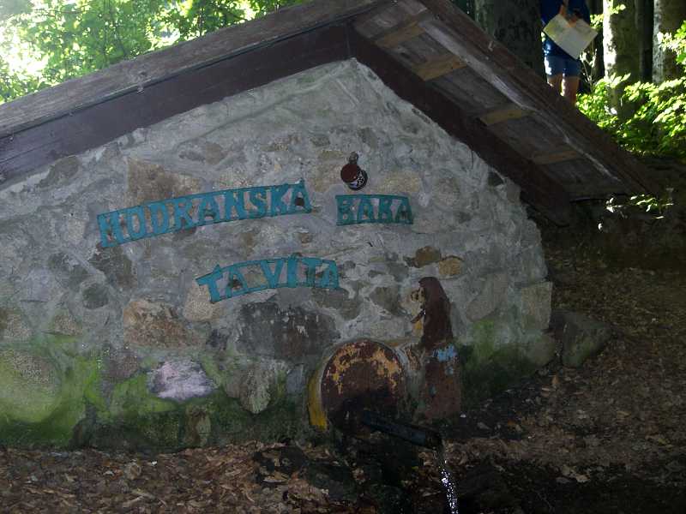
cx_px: 343
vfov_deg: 37.7
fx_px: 753
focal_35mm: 38
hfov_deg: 49.0
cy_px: 257
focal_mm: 6.3
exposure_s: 1/60
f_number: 3.1
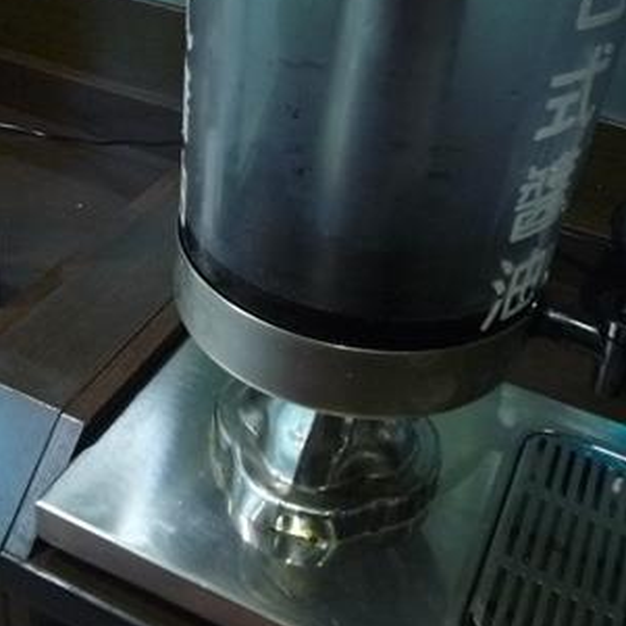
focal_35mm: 47
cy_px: 168
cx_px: 229
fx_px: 962
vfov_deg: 35.4
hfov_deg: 35.8
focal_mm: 4.4
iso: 400
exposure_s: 1/10
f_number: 2.8
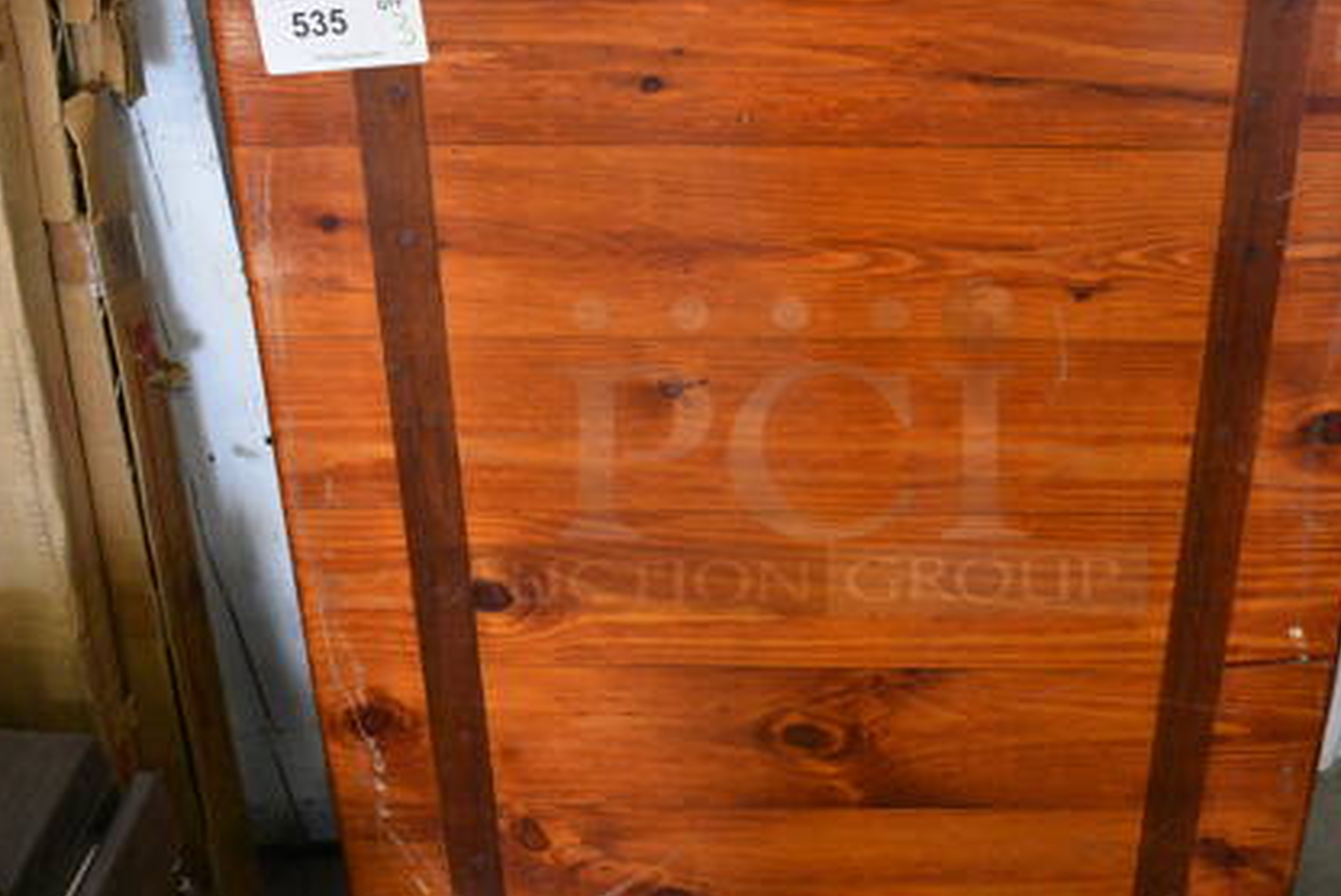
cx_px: 790
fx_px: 1640
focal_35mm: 44
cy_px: 445
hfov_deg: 44.3
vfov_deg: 30.6
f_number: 3.8
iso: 4000
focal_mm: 20
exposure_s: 1/125
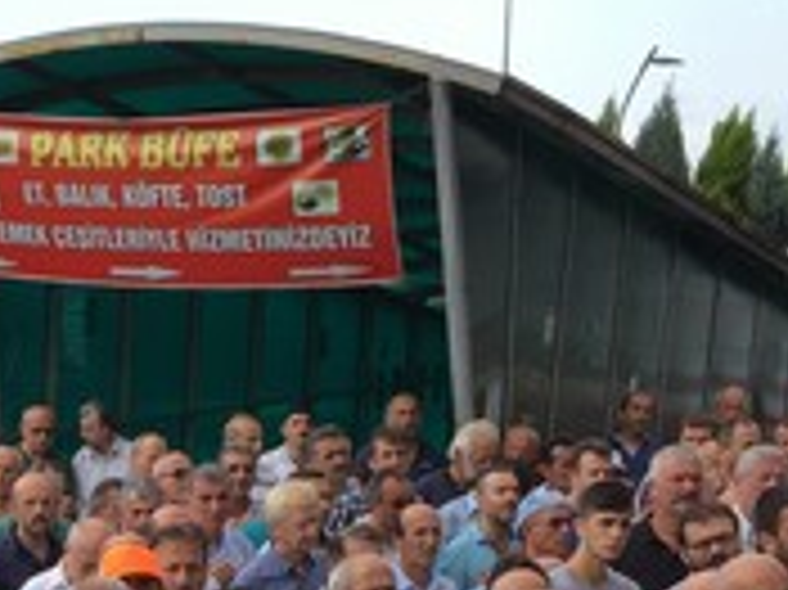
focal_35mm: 111
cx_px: -45
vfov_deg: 12.5
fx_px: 2525
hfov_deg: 17.2
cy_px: 932
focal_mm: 4.15
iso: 32
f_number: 2.2
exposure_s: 1/488
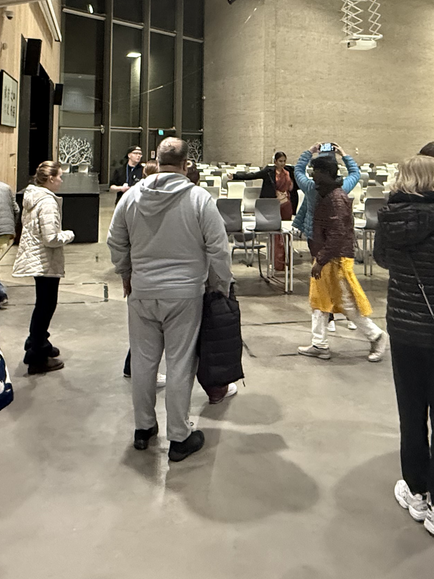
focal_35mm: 34
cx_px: 216
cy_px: 119
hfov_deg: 41.8
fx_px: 568
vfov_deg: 50.8
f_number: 2.2
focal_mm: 2.22
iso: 640
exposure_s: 1/50
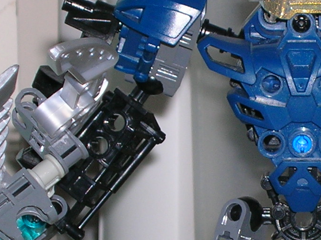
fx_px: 2677
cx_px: 292
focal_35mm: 289
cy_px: 186
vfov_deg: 5.1
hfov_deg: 6.8
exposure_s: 1/60.1
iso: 50
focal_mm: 14.3
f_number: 4.4
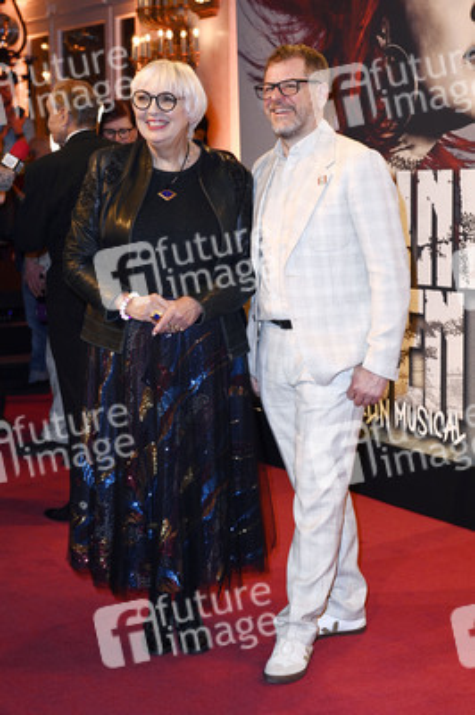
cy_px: 358
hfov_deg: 19.4
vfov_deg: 28.9
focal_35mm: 70
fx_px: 1388
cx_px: 238
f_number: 5.6
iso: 1600
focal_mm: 70
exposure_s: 1/250
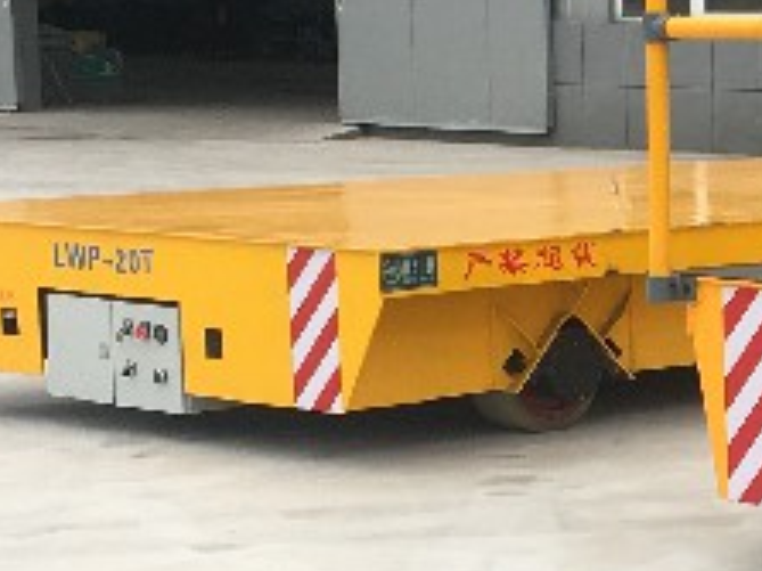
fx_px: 2926
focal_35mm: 133
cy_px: 509
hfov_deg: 14.0
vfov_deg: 11.1
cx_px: 1111
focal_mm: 4.15
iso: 25
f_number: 2.2
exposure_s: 1/422
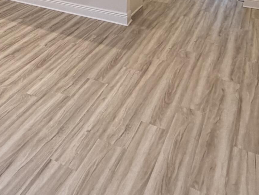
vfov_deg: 23.8
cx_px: 44
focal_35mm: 49
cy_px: -94
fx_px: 367
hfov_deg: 37.2
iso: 250
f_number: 2.2
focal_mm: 2.22
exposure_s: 1/120
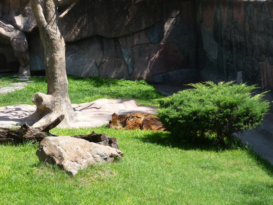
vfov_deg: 11.6
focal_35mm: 128
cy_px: 102
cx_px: 136
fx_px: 1009
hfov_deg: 15.4
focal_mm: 21.8
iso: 100
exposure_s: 1/250
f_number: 4.7
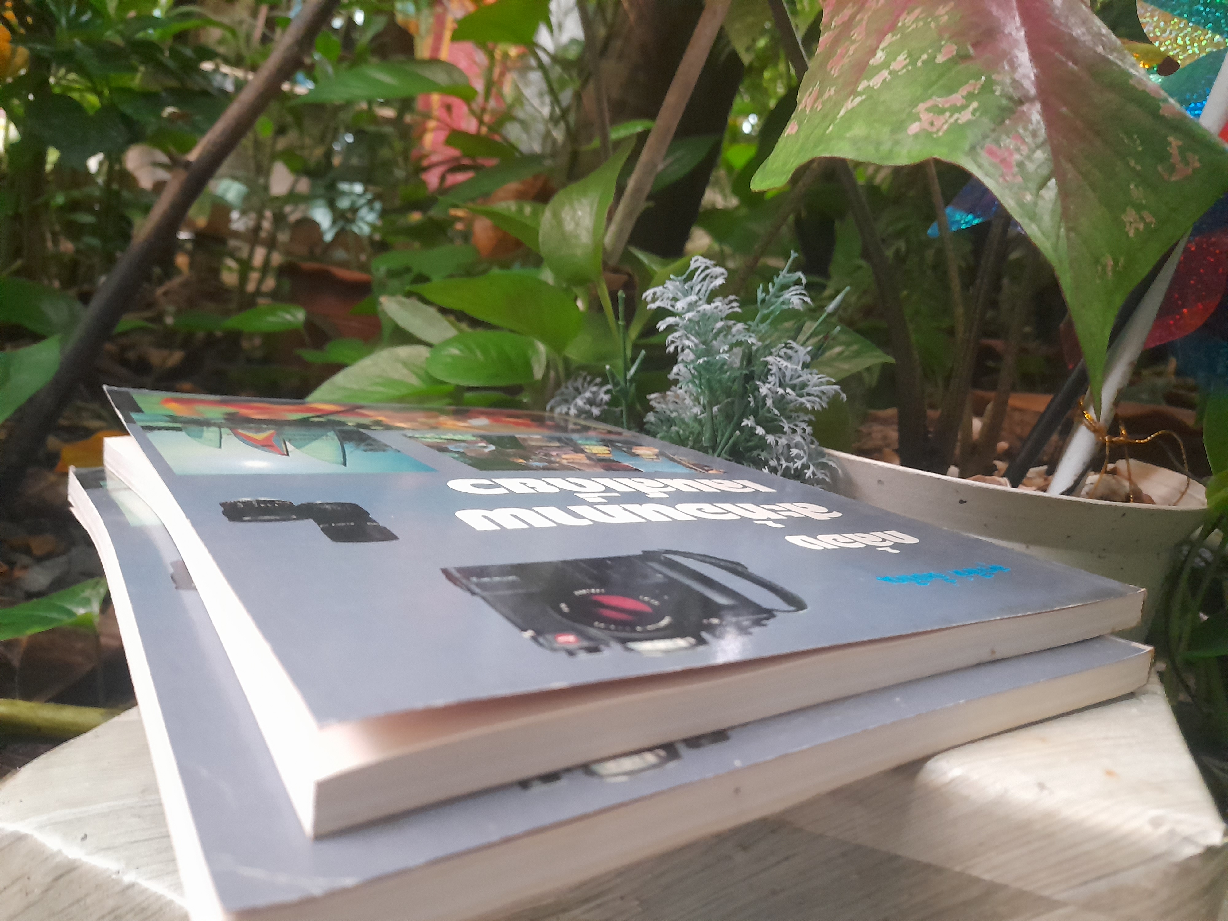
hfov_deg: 69.4
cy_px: 460
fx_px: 887
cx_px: 614
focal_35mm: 25
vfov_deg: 54.9
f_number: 2
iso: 640
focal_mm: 4.6
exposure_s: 1/25
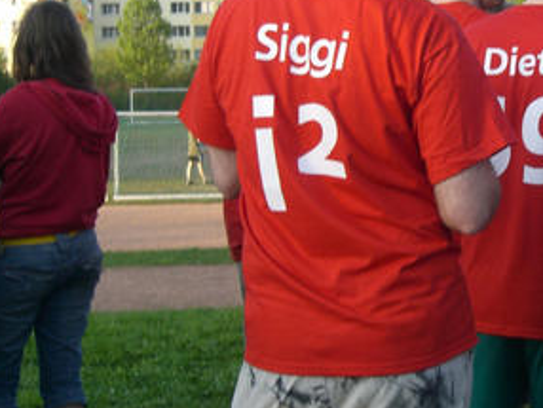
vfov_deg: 17.3
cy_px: 108
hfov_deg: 22.3
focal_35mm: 85
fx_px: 1334
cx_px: 522
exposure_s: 1/160
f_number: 3.1
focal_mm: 6.3
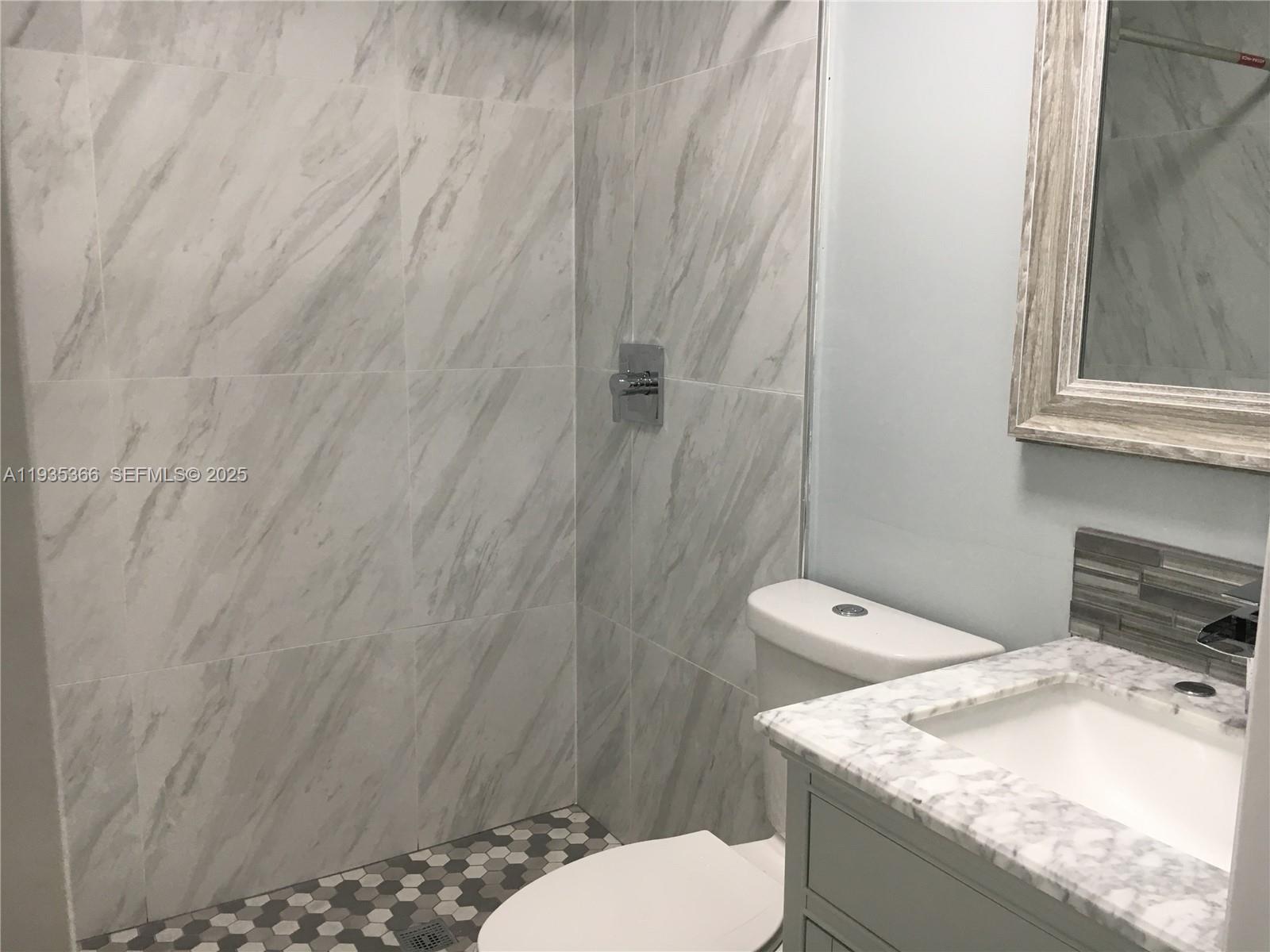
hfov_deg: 61.7
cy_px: 476
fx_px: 1064
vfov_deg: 48.2
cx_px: 635
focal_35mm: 29
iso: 32
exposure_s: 1/30
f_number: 2.2
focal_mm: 4.15
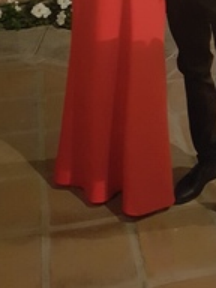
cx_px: 166
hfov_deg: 22.3
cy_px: -48
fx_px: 541
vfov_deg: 26.8
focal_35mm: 65
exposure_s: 1/10
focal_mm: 4.2
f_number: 1.7
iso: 1000
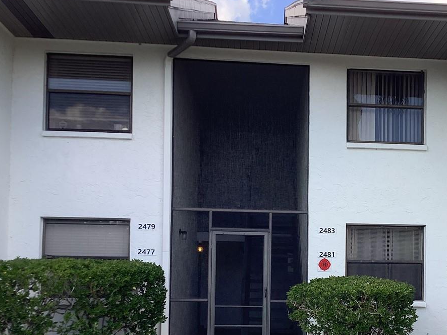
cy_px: 263
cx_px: 353
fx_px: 723
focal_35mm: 56
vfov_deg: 25.7
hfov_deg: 33.4
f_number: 2.4
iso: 25
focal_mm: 3.3
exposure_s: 1/240
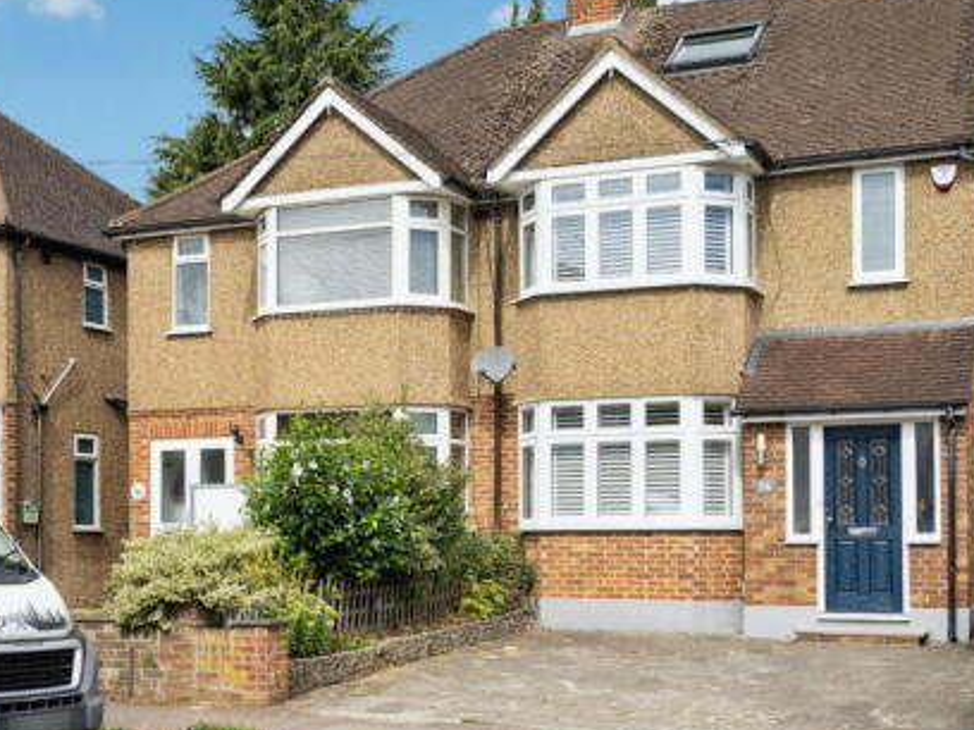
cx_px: 443
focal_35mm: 54
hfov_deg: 35.5
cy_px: 409
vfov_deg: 27.0
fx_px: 1519
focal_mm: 35
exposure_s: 1/2000
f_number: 5.6
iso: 640
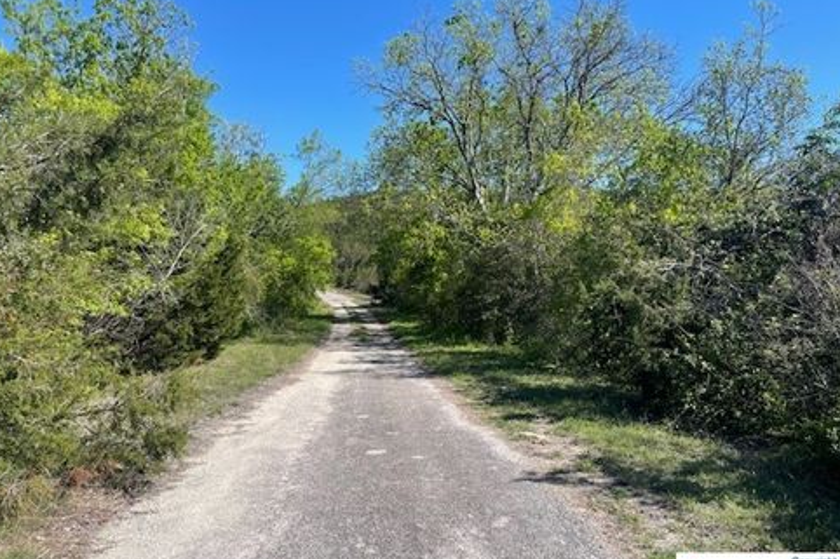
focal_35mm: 27
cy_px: 285
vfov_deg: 47.9
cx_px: 415
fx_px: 630
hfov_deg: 67.4
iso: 32
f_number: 1.6
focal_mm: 5.1
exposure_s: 1/2288
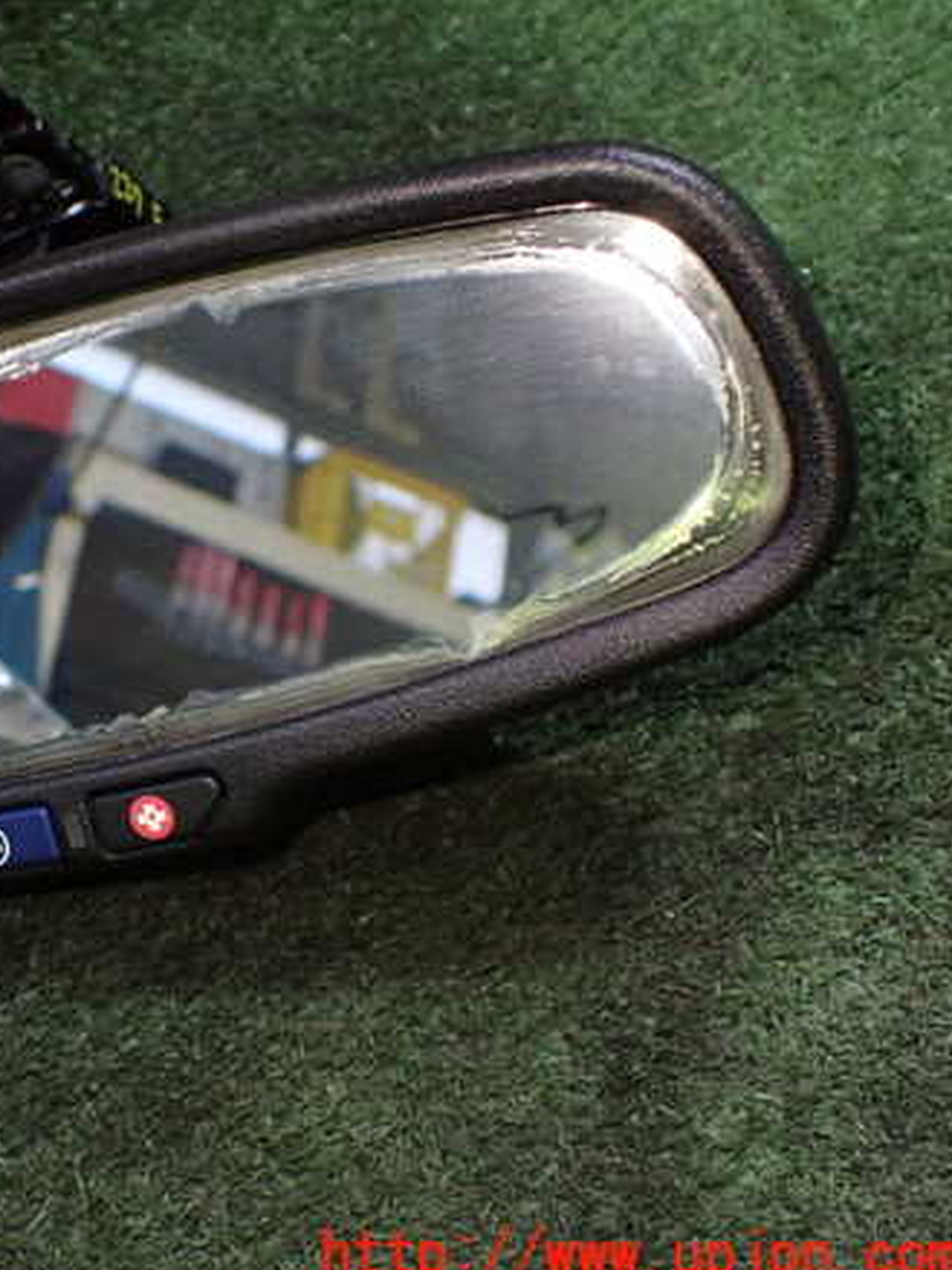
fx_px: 1504
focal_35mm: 41
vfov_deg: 45.8
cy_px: 642
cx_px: 107
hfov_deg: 33.4
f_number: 2.3
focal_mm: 5.4
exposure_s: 1/125
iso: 800
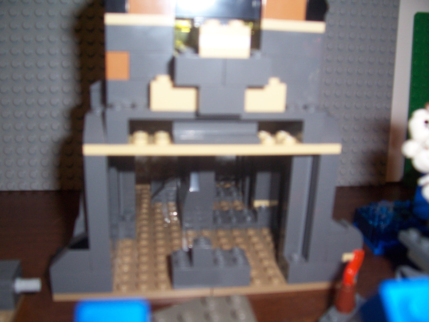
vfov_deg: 41.8
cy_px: 161
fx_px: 421
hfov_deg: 54.0
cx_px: 214
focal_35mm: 34
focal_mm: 5.6
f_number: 2.7
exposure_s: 1/60
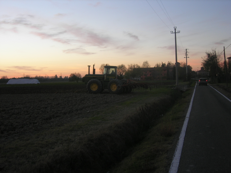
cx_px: 116
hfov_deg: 45.8
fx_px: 274
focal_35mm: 41
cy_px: 86
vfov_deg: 35.1
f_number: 2.9
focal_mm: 8.5
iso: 64
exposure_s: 1/75
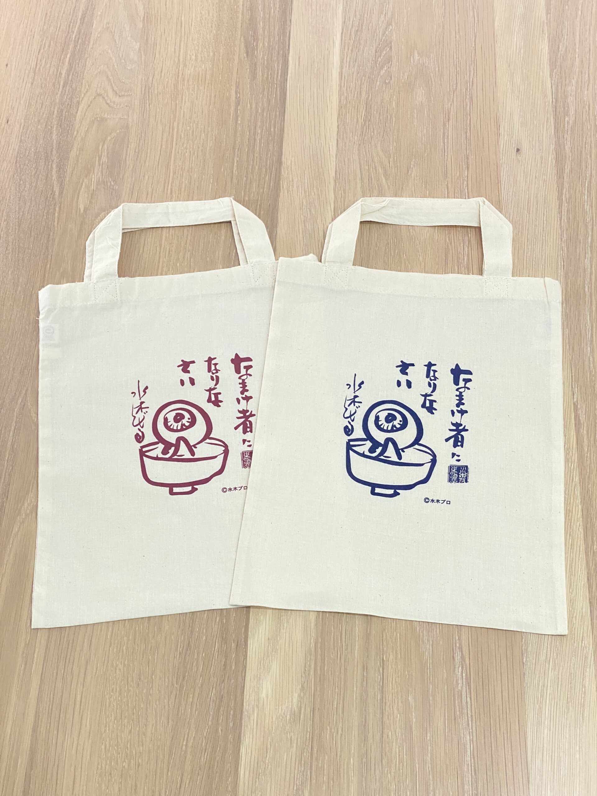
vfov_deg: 36.8
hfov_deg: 28.0
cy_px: 398
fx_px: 1196
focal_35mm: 52
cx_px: 298
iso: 160
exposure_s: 1/121
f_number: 2
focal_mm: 6
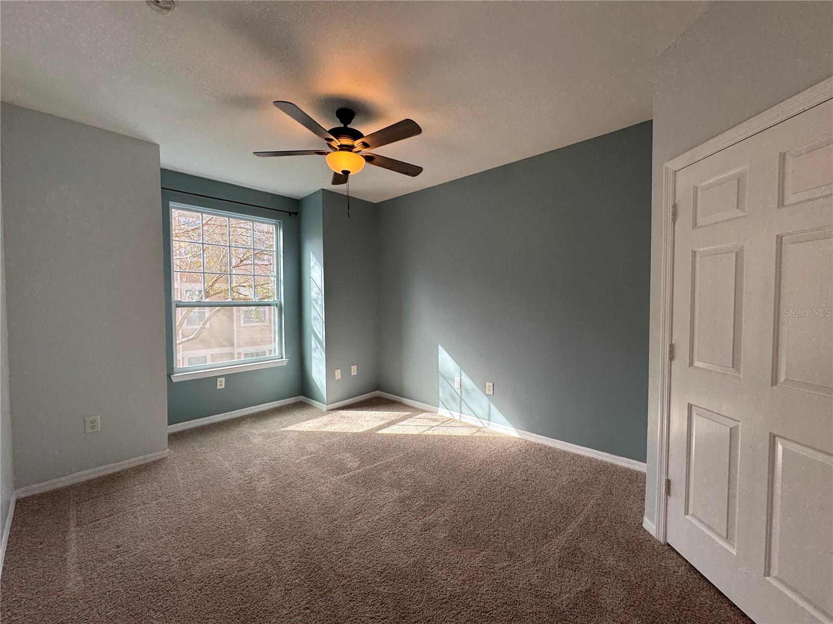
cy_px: 312
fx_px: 337
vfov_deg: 85.7
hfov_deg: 102.1
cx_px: 416
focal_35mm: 14
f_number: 2.2
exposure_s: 1/108
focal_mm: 2.22
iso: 40
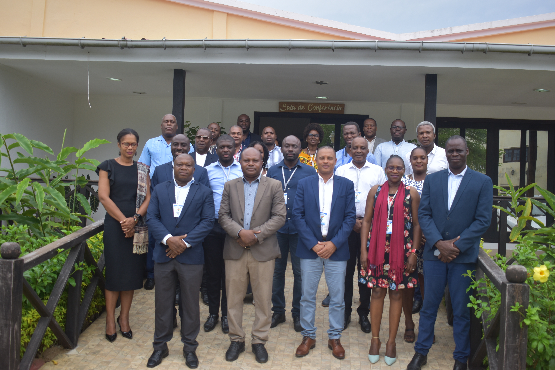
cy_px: 185
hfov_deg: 49.6
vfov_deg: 34.2
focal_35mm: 39
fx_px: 601
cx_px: 278
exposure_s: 1/500
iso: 140
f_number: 4
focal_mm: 26
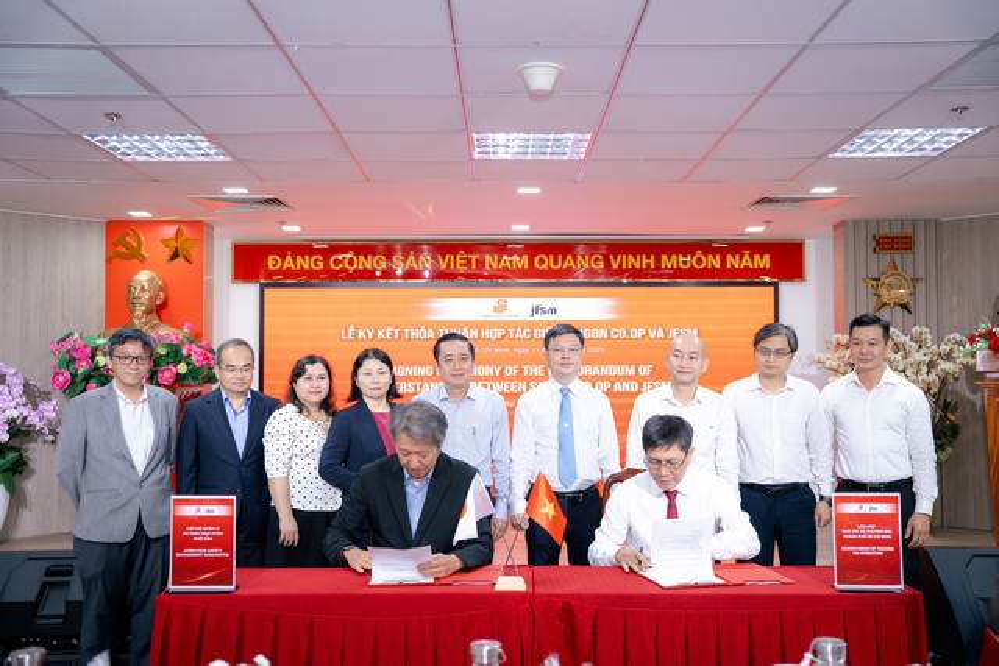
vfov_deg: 36.2
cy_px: 333
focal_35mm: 37
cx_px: 500
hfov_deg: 52.2
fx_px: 1019
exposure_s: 1/250
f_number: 3.2
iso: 1250
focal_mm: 36.7
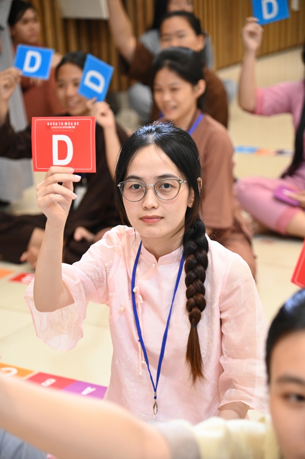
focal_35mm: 95
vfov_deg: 21.5
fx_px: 1209
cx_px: 152
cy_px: 230
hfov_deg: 14.4
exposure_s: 1/100
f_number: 4
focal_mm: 95
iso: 3200
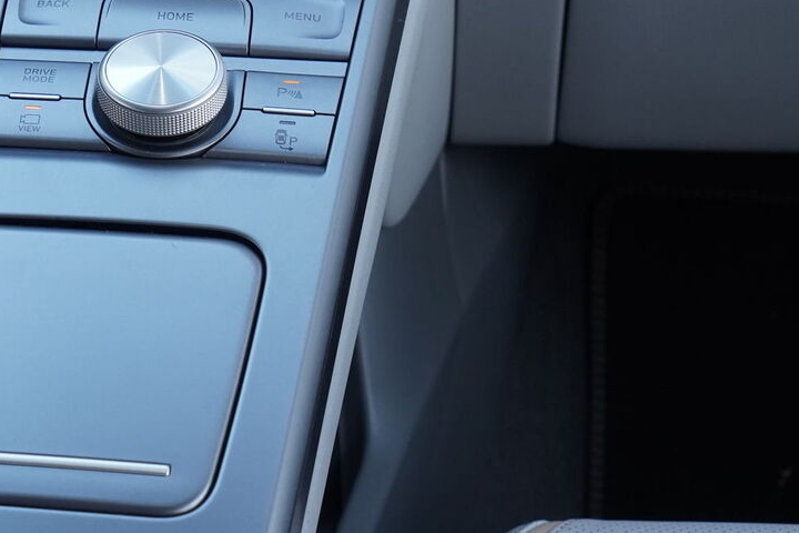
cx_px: -41
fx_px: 2663
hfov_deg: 16.6
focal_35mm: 120
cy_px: 57
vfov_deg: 11.4
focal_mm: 45
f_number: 7.1
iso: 1250
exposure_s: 1/125
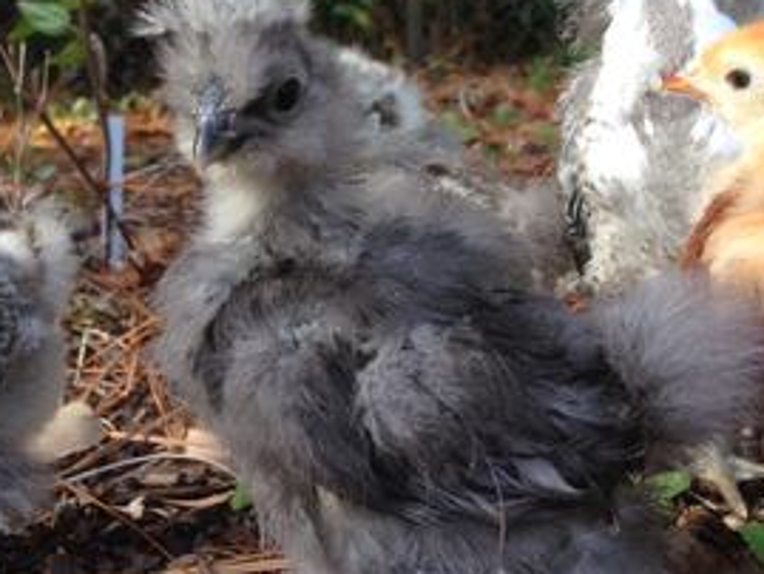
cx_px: 531
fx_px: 1082
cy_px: 207
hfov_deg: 38.3
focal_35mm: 49
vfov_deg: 29.6
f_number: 2.4
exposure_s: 1/152
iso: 50
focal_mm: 4.12
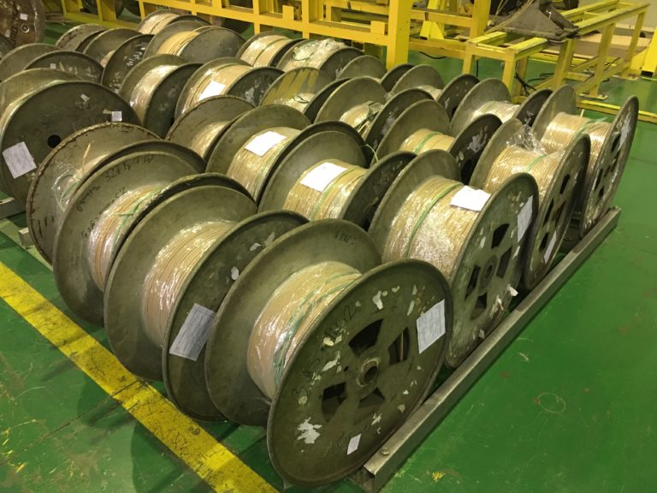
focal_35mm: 29
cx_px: 328
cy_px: 246
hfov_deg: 61.7
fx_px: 550
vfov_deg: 48.2
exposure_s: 1/10
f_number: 2.2
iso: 100
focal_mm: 4.15
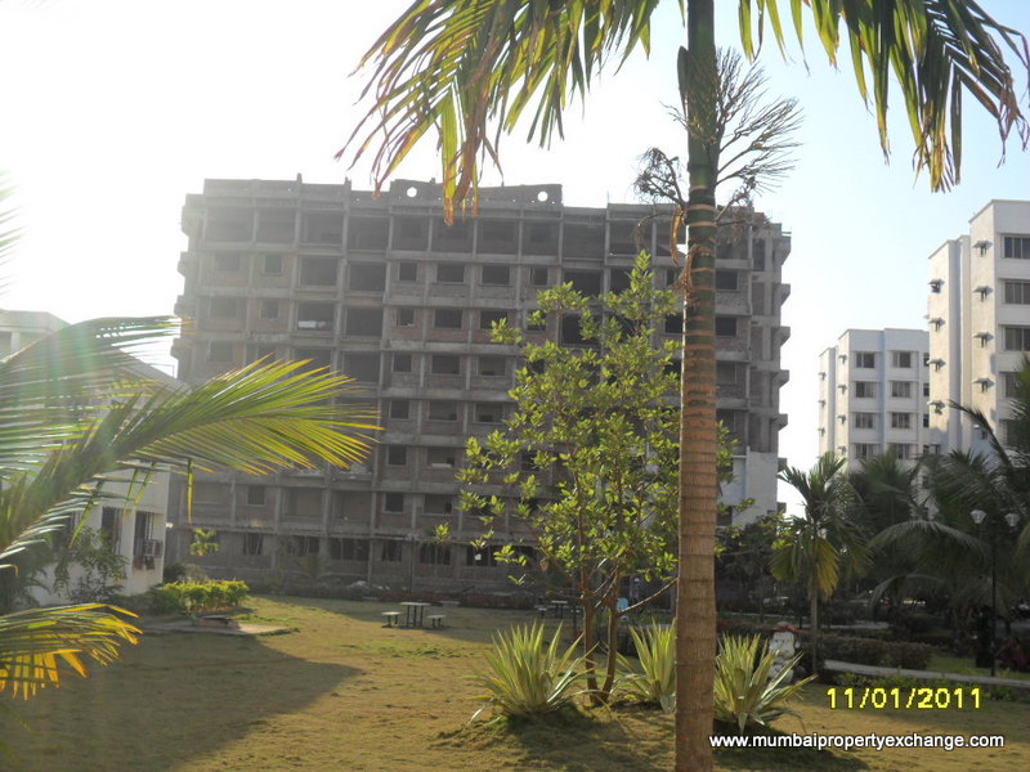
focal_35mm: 44
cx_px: 515
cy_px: 386
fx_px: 1309
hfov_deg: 42.9
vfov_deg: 32.9
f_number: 4.5
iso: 100
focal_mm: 7.8
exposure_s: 1/350
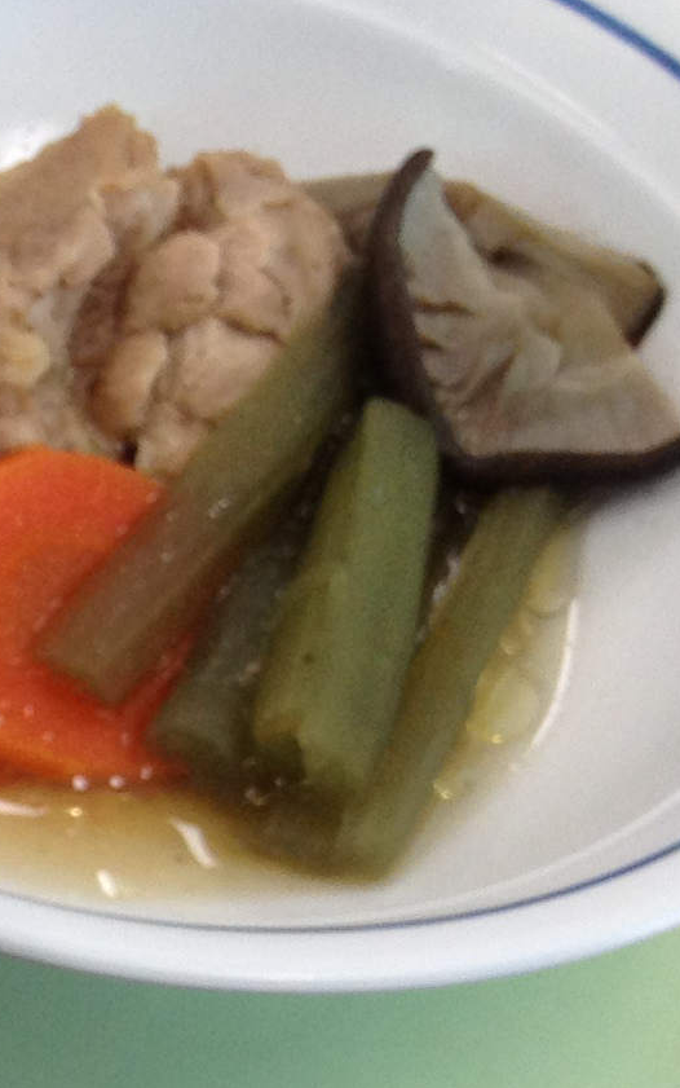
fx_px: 4268
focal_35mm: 144
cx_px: -1064
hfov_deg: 8.2
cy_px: 1331
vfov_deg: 14.1
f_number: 2.4
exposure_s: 1/60
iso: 64
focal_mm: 4.28
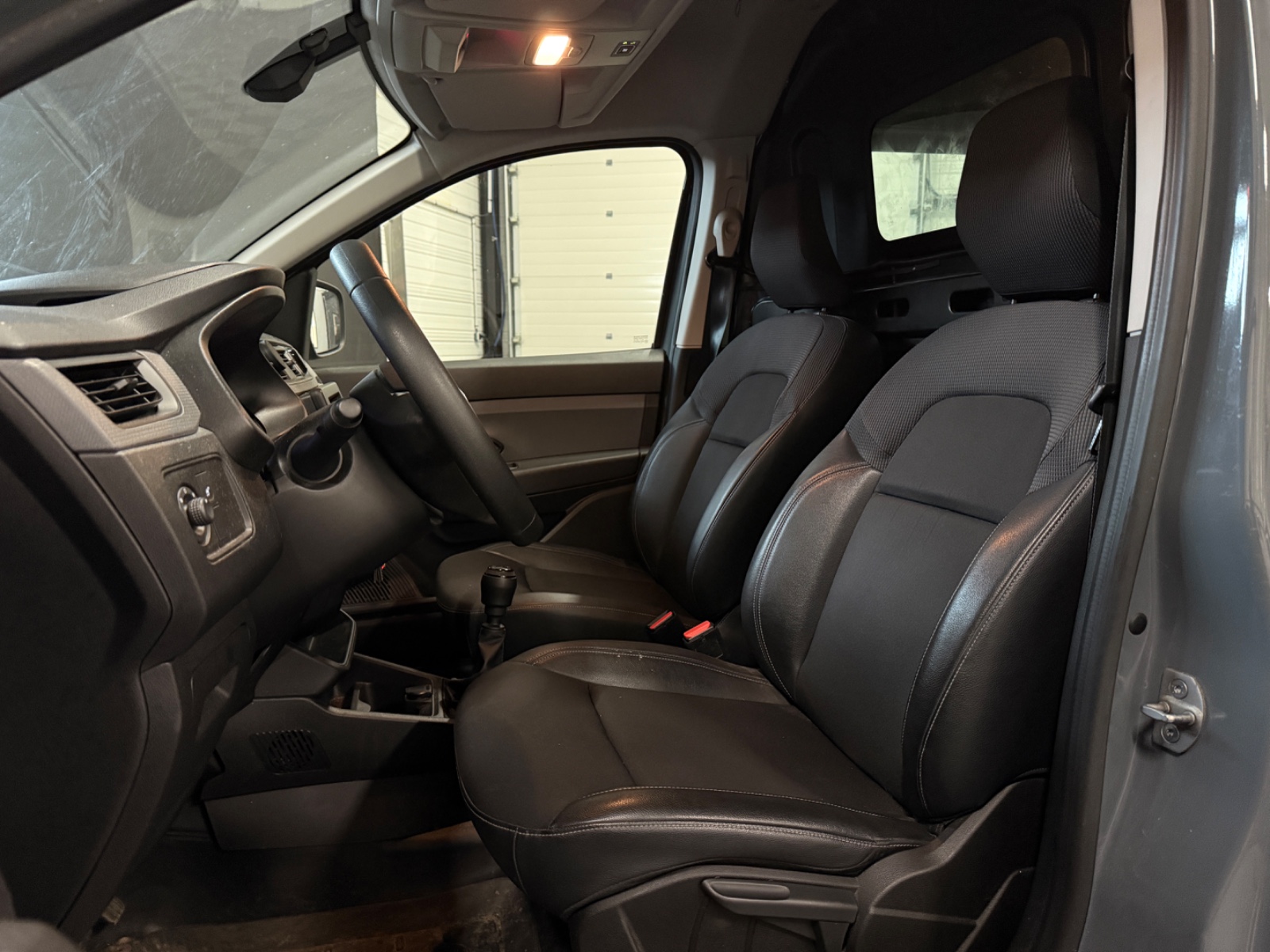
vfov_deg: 56.8
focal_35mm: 24
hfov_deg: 71.6
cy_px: 476
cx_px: 635
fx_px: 881
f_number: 1.78
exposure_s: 1/25
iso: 800
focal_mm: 6.76
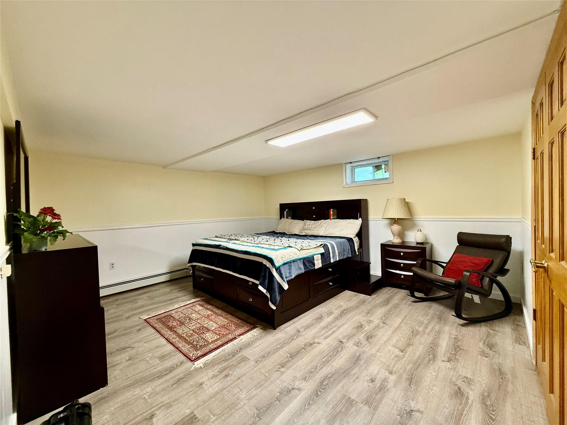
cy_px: 212
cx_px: 284
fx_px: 229
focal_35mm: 14
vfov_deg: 85.7
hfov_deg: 102.1
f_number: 2.2
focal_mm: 2.22
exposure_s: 1/60
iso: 250
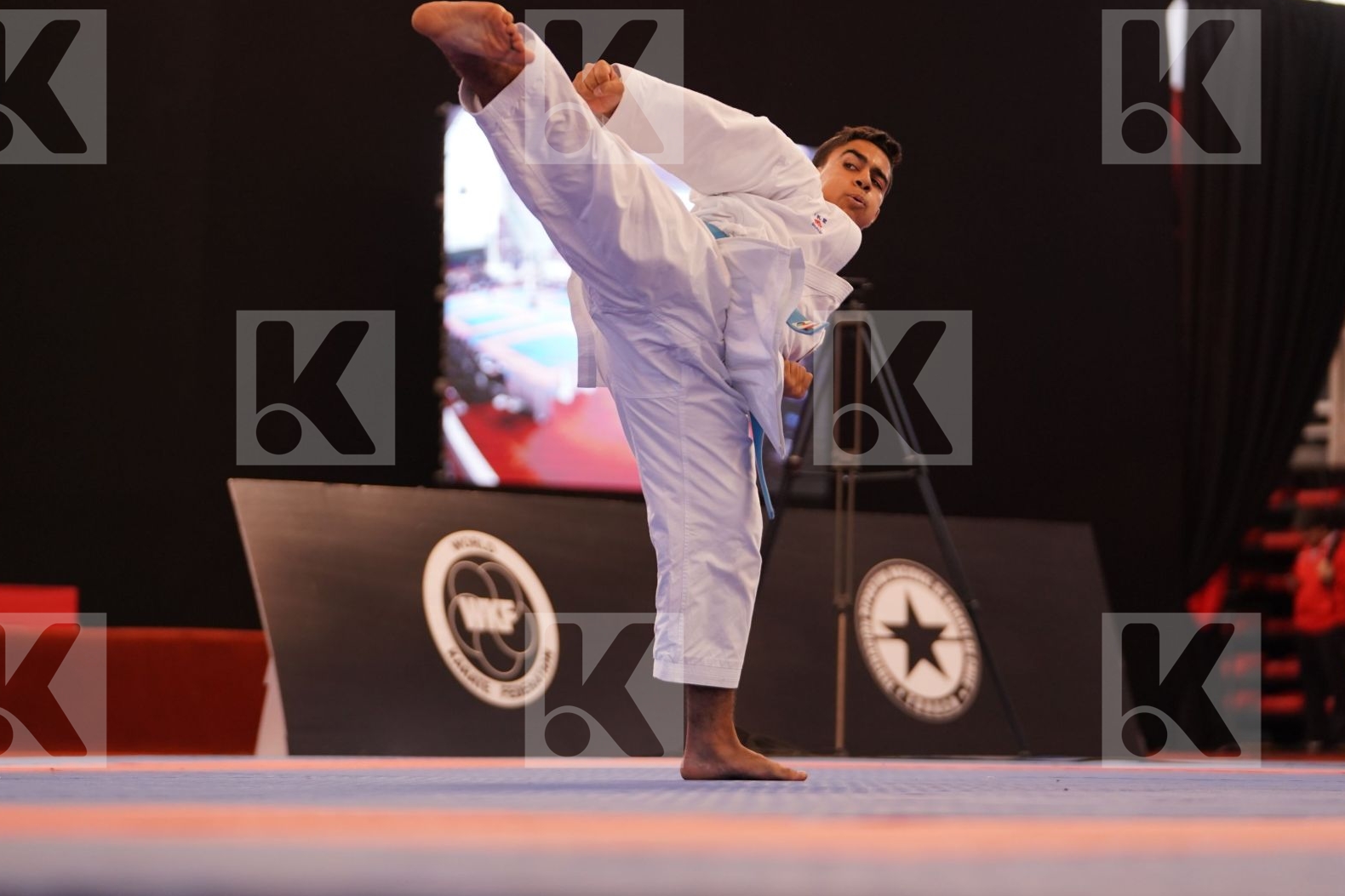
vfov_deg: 10.5
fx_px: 4893
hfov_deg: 15.6
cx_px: 604
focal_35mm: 131
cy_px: 388
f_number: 2.8
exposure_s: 1/500
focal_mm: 115
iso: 1000
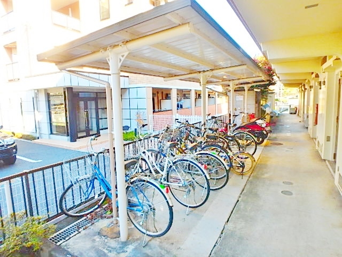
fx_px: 207
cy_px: 128
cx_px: 171
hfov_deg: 79.0
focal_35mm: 21
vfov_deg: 63.4
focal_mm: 3.7
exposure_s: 1/80
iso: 125
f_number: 3.5
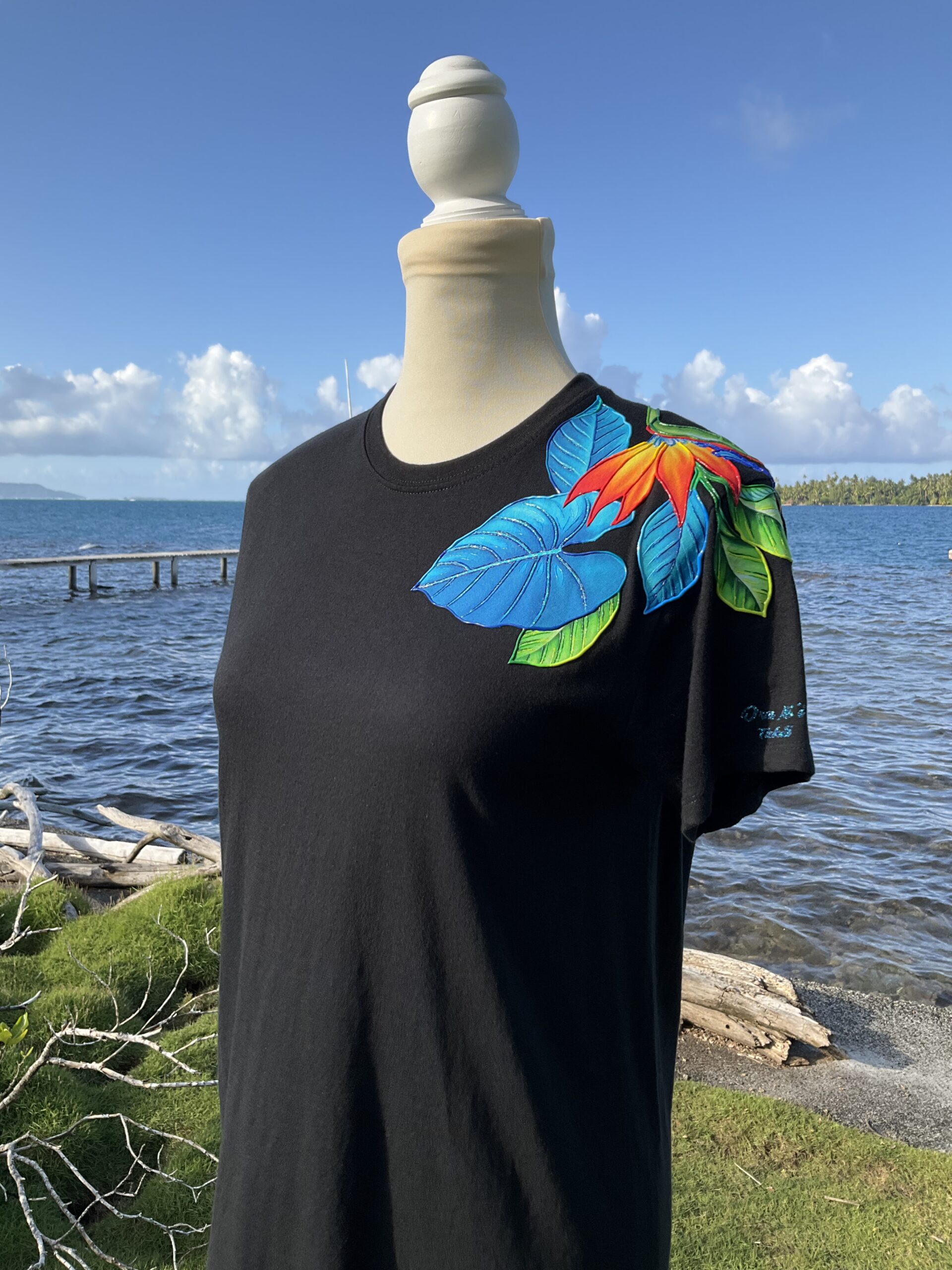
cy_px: 635
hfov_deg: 48.2
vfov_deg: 61.7
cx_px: 476
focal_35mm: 29
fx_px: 1063
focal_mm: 3
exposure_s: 1/1121
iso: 25
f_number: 1.8
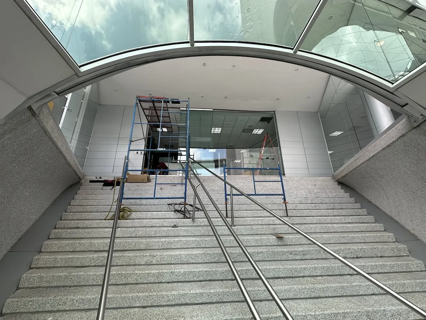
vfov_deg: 85.7
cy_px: 160
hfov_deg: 102.1
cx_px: 213
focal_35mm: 14
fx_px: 172
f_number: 2.2
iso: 40
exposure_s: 1/171
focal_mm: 2.22
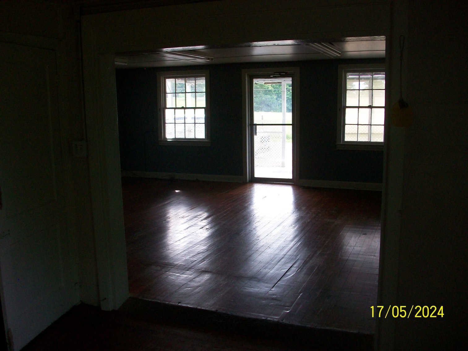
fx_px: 460
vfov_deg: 41.8
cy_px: 176
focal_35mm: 34
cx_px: 234
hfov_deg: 54.0
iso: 101
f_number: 2.8
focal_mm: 5.7
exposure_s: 1/125
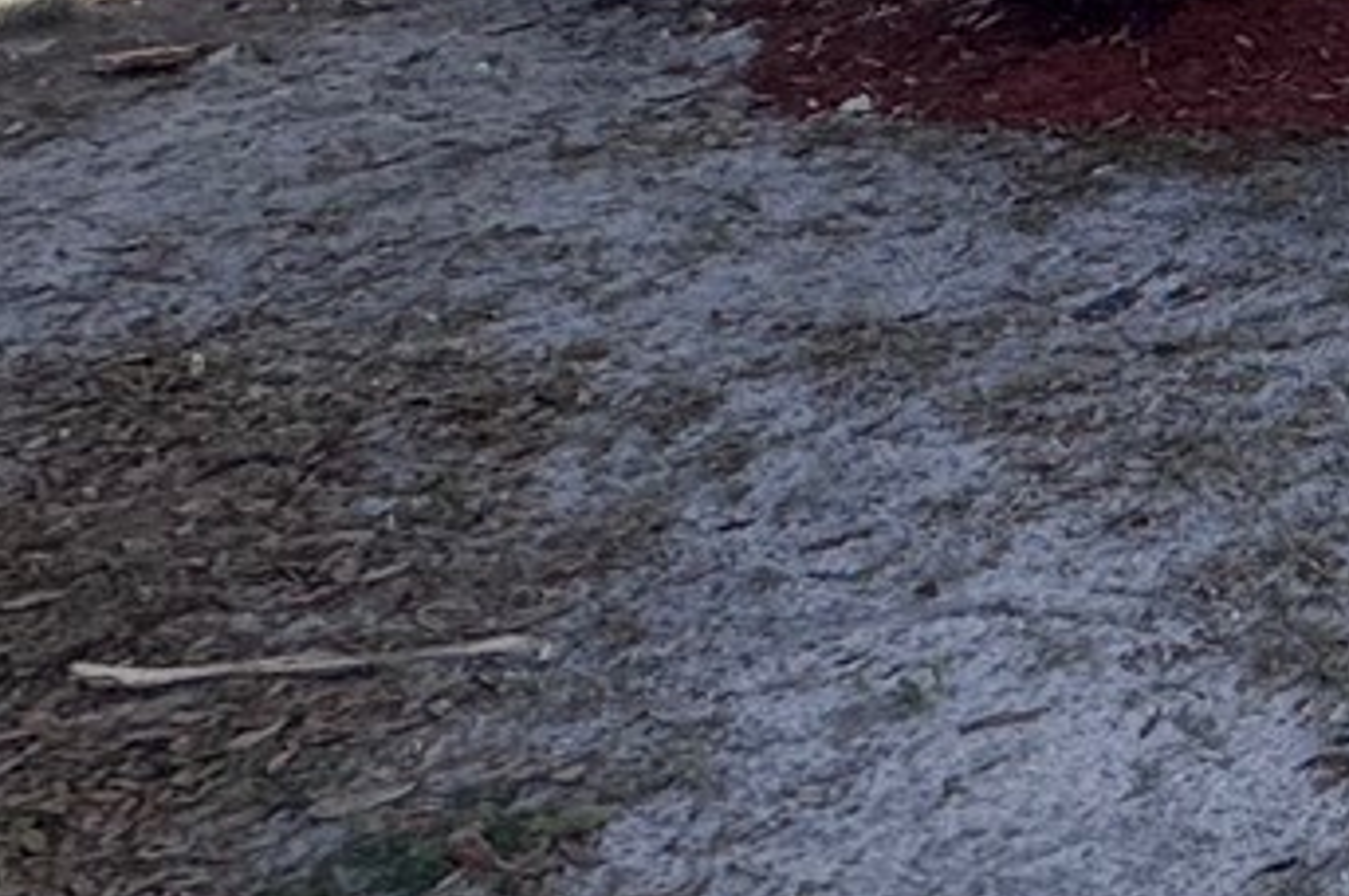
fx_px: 2546
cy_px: -900
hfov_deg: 19.7
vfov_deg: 15.7
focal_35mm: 68
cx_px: 2556
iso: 40
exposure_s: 1/573
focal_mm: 2.22
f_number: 2.2
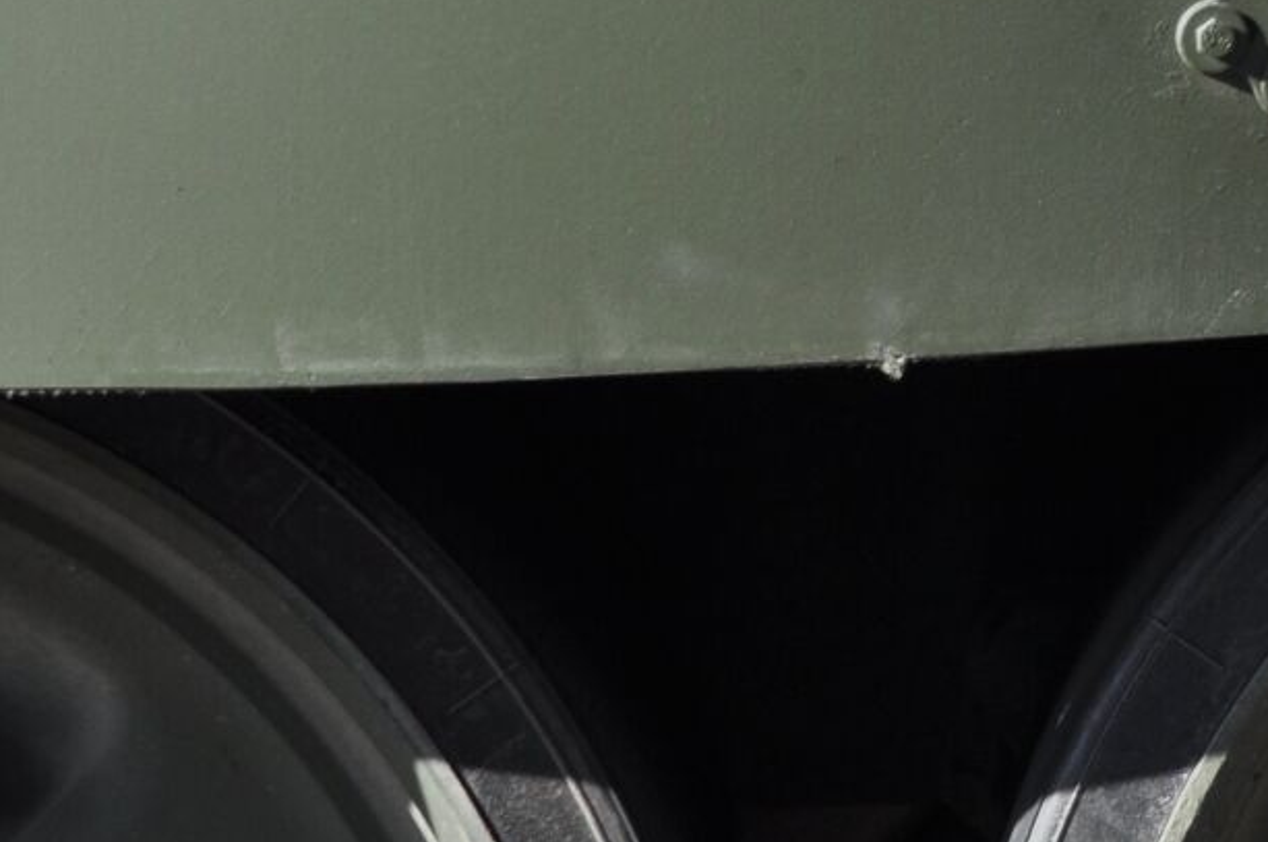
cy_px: 1212
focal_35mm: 777
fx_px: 27320
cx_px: 2114
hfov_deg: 2.7
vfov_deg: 1.8
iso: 200
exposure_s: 1/320
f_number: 8
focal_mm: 155
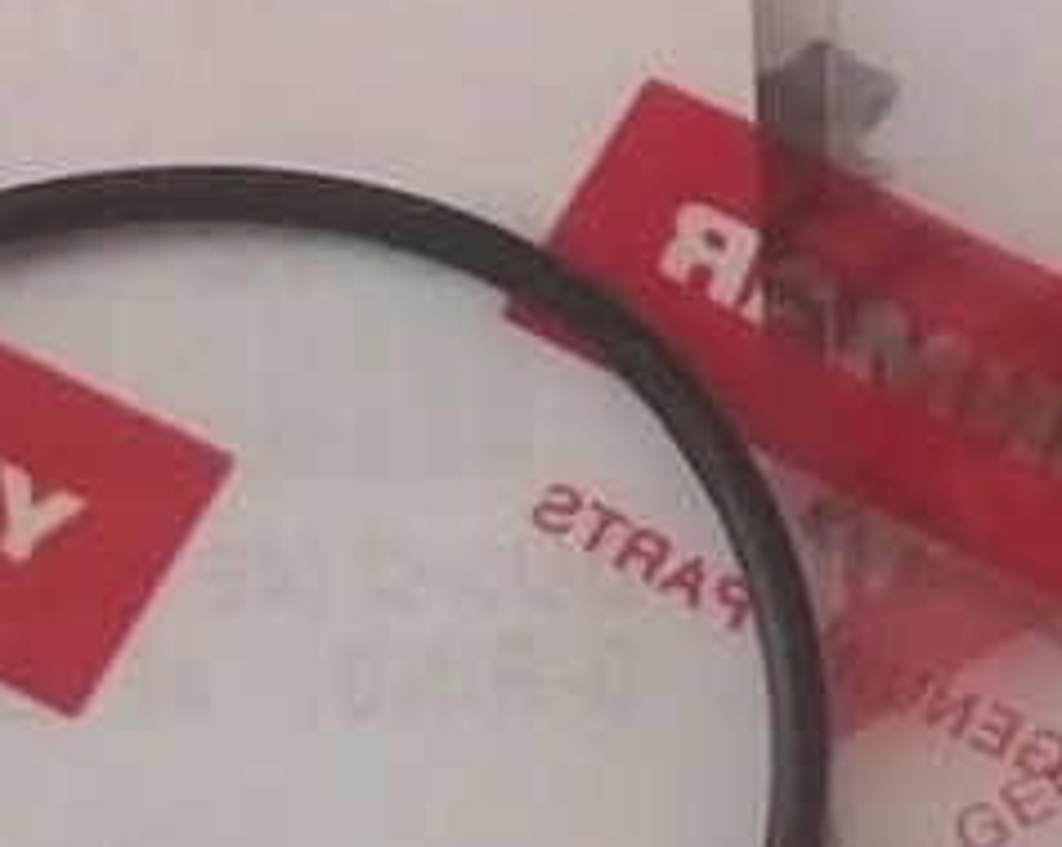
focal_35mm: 190
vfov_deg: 8.1
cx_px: 963
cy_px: 444
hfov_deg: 10.1
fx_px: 5965
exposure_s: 1/30
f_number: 3.1
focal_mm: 6.5
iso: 160
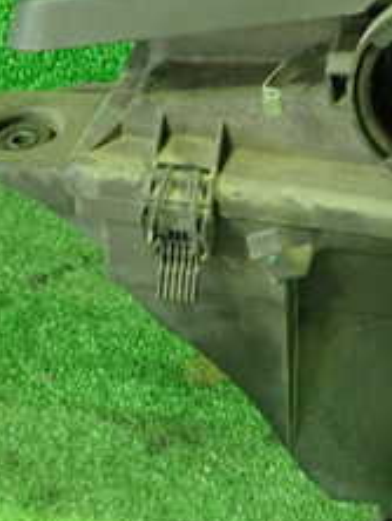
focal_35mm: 81
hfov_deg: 17.7
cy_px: 202
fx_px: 1221
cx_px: 423
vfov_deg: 24.0
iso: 1000
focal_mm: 5.5
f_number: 2.3
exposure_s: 1/30
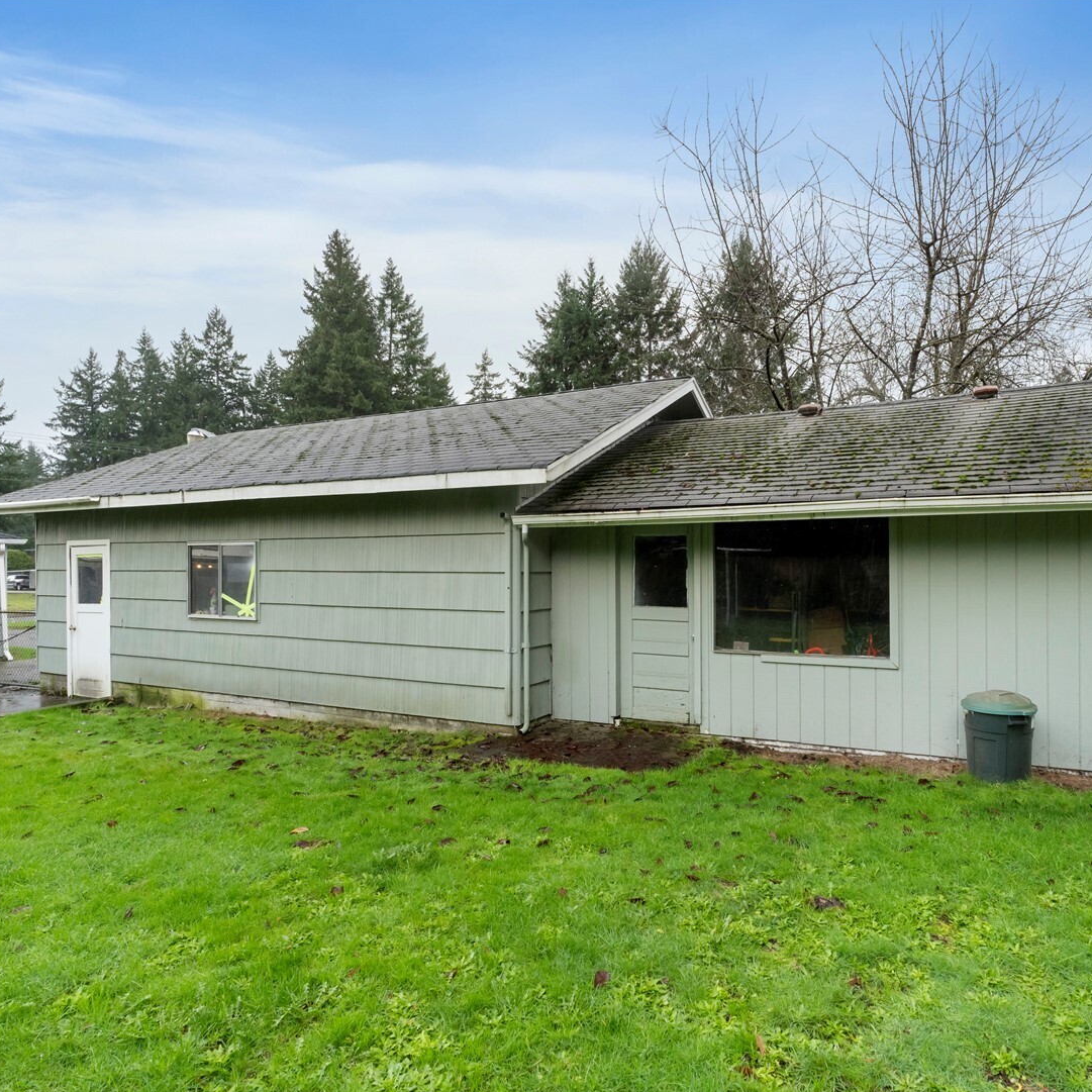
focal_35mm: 20
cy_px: 567
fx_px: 714
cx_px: 604
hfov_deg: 74.6
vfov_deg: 74.8
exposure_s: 1/40
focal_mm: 10
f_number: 8
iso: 800
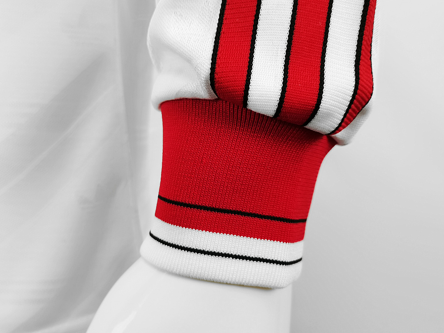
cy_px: 166
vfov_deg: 41.8
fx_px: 436
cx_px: 222
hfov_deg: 54.0
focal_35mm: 34
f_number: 1.8
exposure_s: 1/50
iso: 160
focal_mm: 5.58
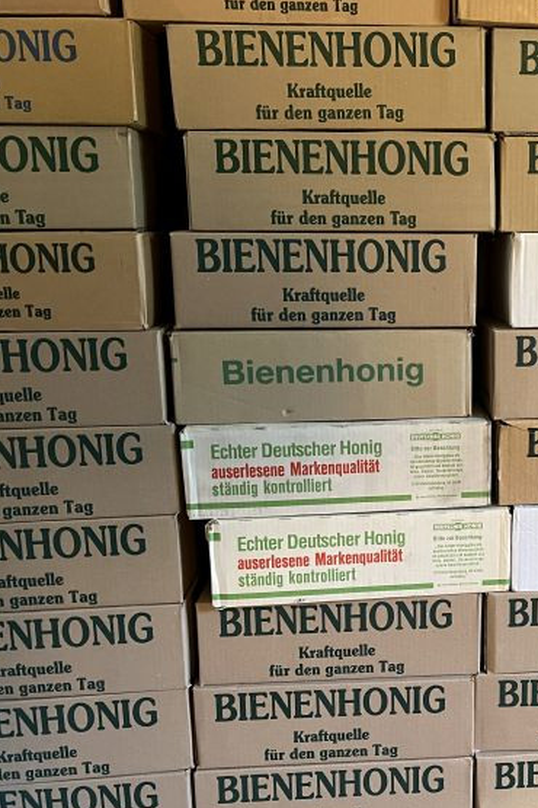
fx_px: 874
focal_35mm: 39
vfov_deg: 49.6
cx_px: 465
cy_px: 399
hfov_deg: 32.8
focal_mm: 5.1
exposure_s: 1/60
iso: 500
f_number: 1.6
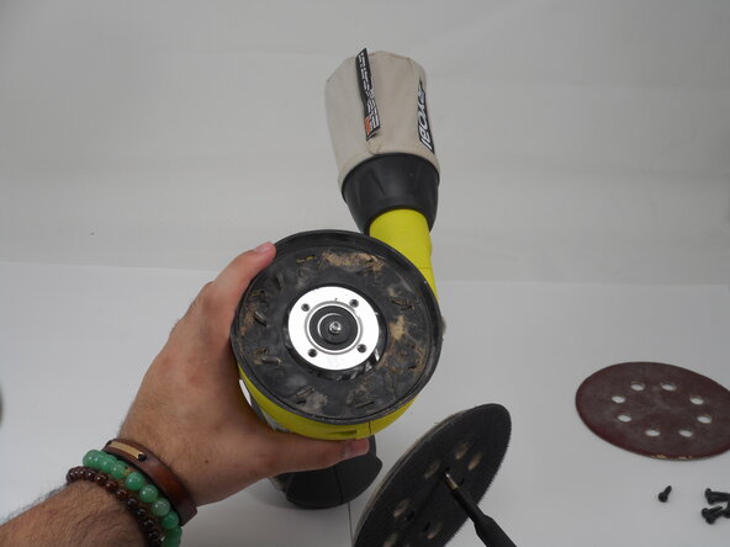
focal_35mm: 77
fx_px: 1624
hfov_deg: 25.3
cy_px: 274
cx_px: 365
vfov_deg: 19.1
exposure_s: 1/50
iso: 80
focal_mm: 13.8
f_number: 5.5
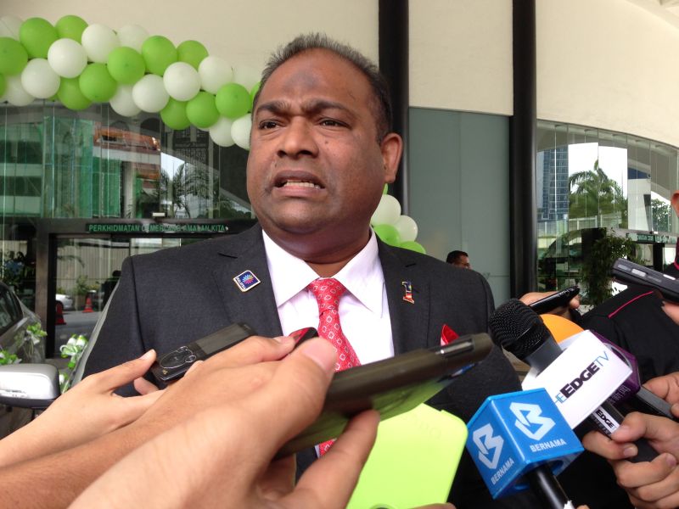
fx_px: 647
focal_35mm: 33
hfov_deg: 55.4
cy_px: 254
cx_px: 340
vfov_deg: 42.9
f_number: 2.4
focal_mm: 4.12
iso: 64
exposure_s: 1/120
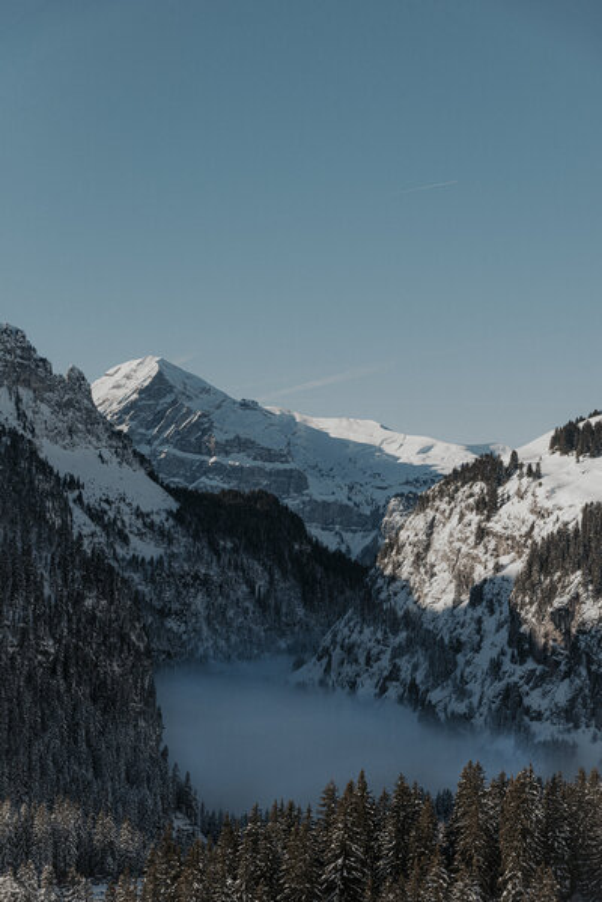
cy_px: 451
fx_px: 1754
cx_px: 301
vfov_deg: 28.8
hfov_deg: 19.5
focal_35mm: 70
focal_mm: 70
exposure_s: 1/1250
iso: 320
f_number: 7.1
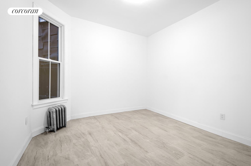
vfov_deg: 77.1
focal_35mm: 15
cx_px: 126
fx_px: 104
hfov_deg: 100.5
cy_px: 83
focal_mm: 10
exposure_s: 1/1.67
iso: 100
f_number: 9
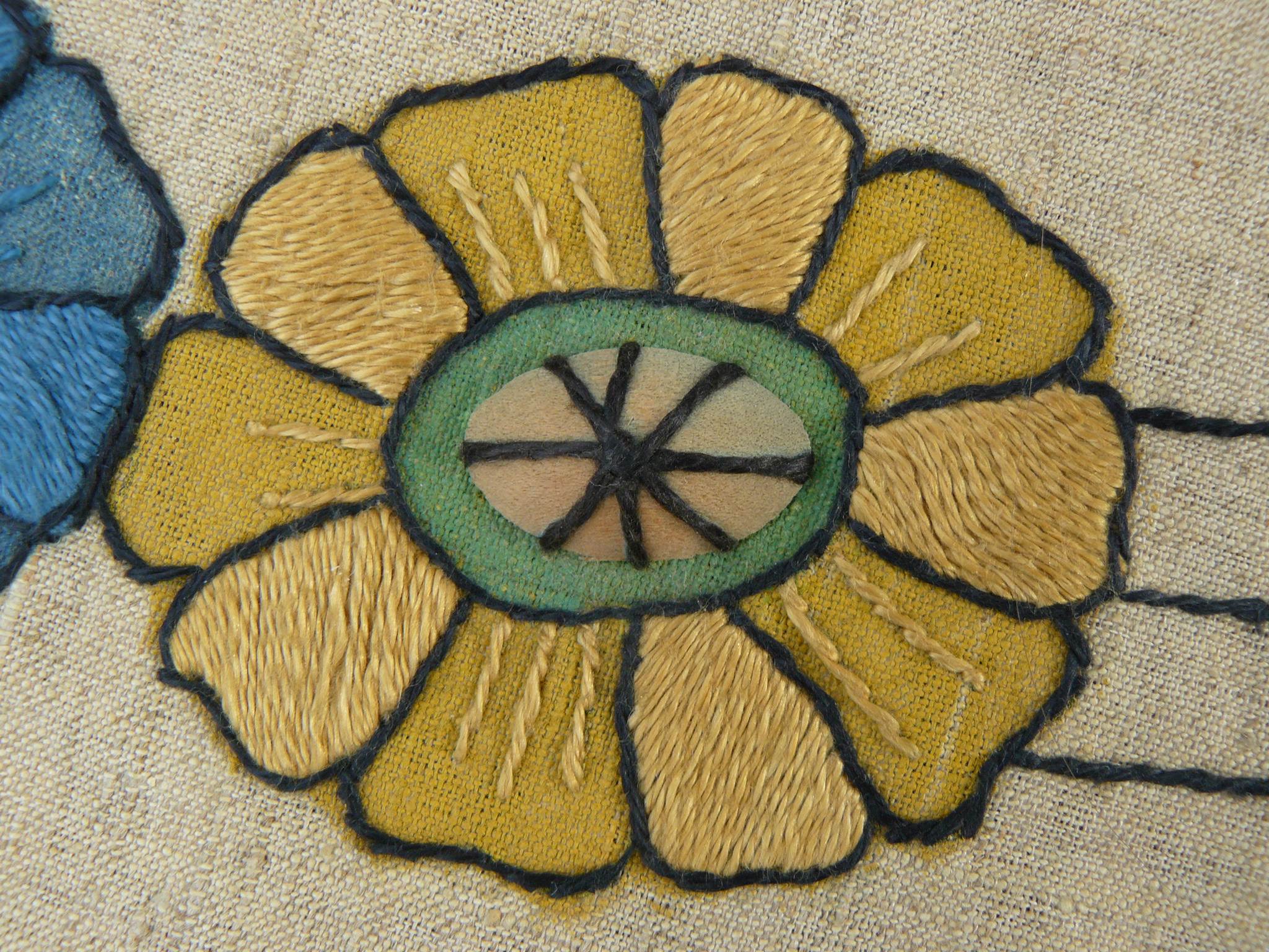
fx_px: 1320
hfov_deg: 51.4
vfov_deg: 39.7
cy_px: 476
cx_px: 634
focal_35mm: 36
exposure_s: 1/160
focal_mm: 6
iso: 100
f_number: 4
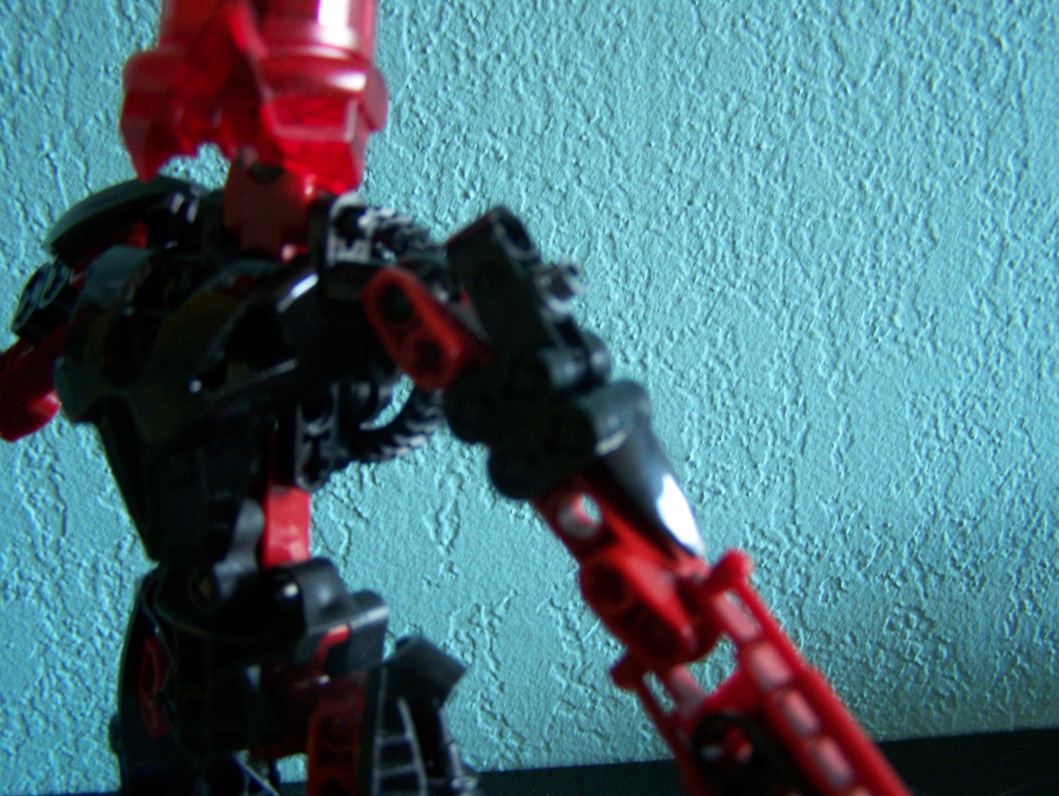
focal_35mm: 38
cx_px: 530
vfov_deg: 37.8
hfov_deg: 48.9
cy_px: 398
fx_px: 1163
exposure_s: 1/8
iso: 160
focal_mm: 6.3
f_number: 2.8
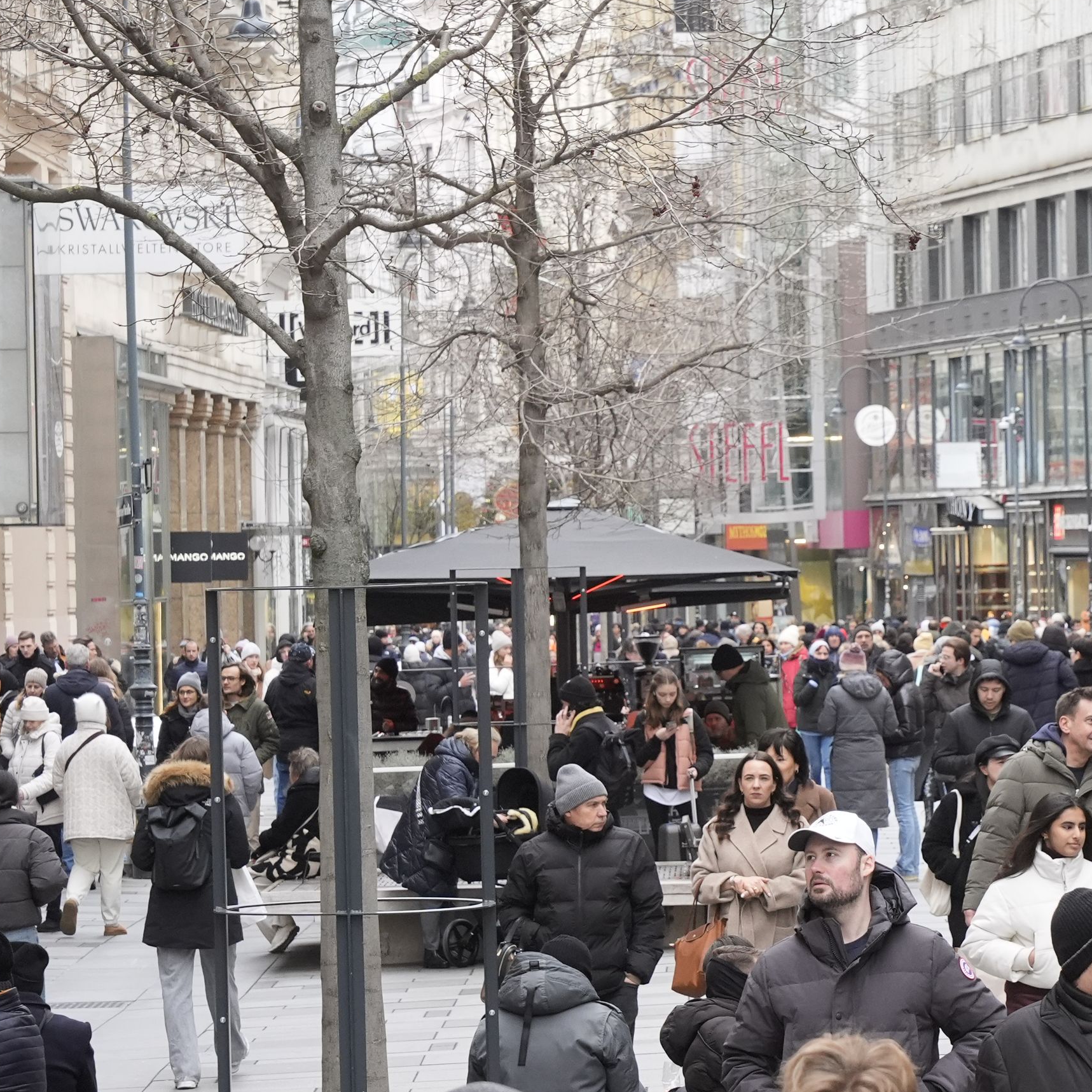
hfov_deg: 9.1
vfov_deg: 9.1
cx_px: 1039
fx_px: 6853
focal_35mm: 192
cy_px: 554
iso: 2000
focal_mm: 97
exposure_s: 1/160
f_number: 10
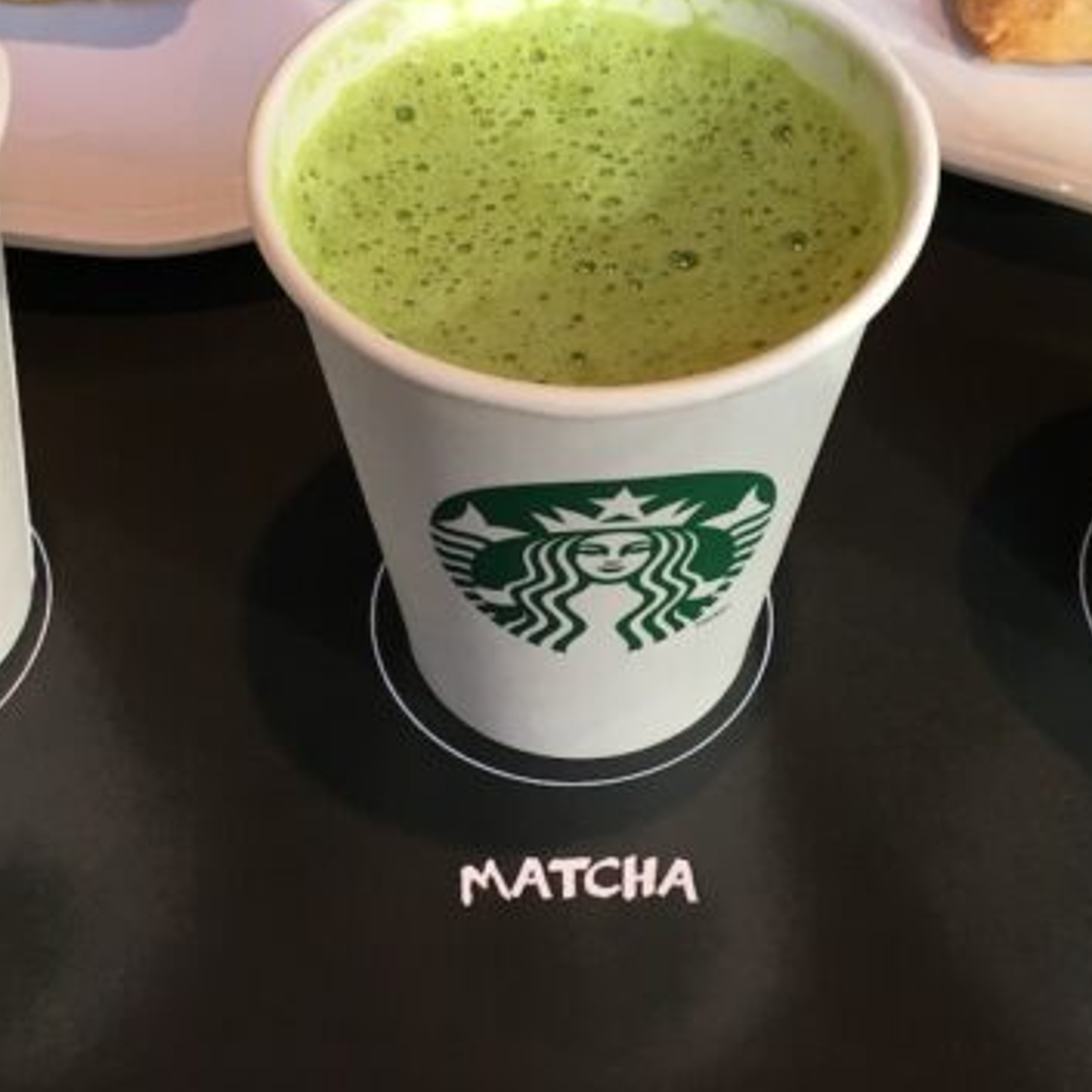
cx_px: 578
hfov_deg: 31.1
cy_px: 388
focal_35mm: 55
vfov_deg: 30.9
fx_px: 1963
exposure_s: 1/30
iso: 25
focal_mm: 4.15
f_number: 2.2
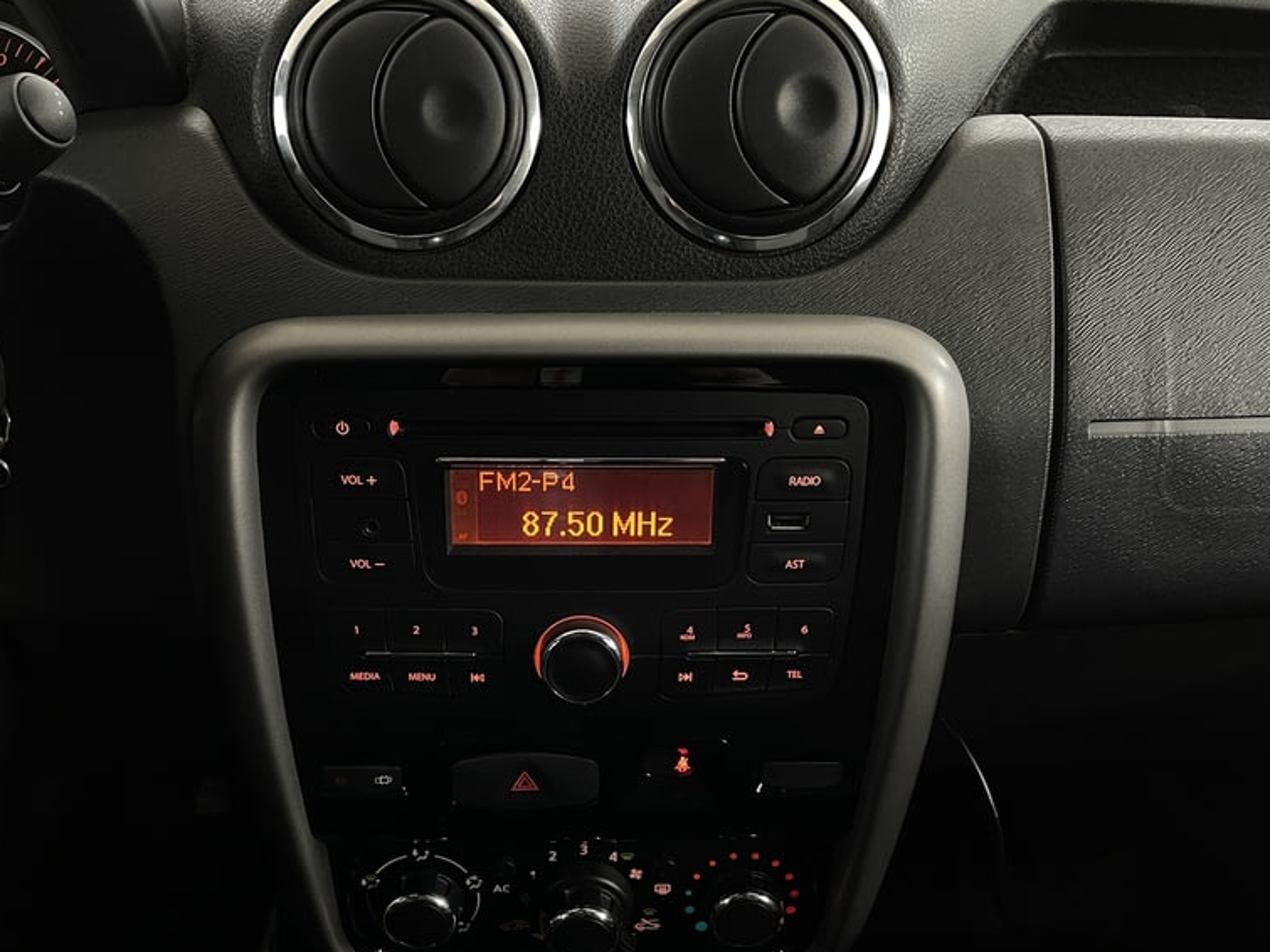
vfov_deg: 45.3
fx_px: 1137
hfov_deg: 58.3
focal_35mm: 31
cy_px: 532
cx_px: 587
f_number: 1.6
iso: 250
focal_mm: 4.2
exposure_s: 1/50
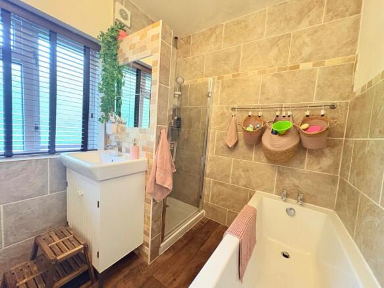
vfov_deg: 85.7
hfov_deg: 102.1
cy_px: 144
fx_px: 155
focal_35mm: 14
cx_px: 192
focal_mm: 2.22
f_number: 2.2
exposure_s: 1/50
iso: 500
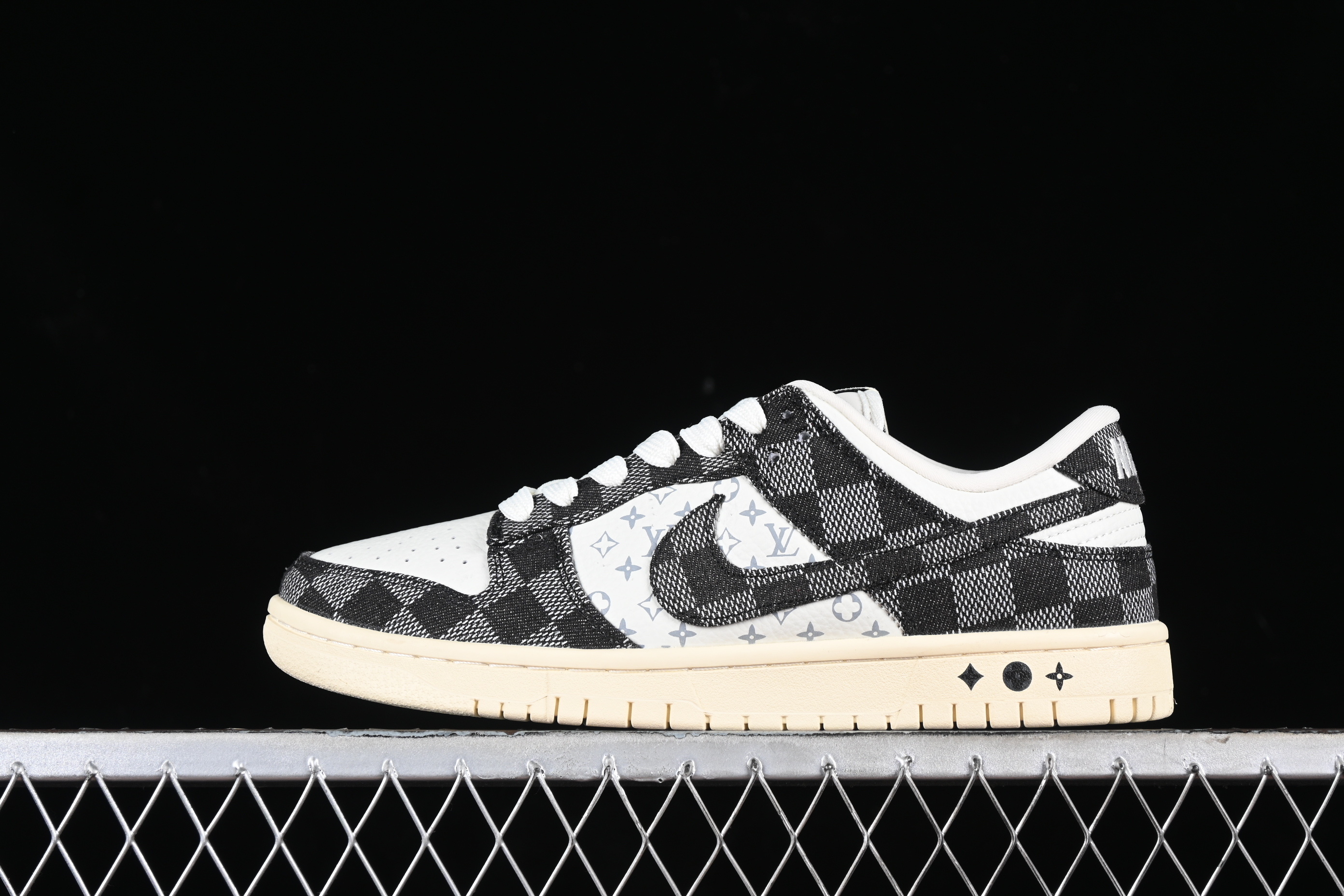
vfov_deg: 18.2
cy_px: 448
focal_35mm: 75
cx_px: 672
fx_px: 2800
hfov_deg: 27.0
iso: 160
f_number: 6.3
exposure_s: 1/100
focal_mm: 50
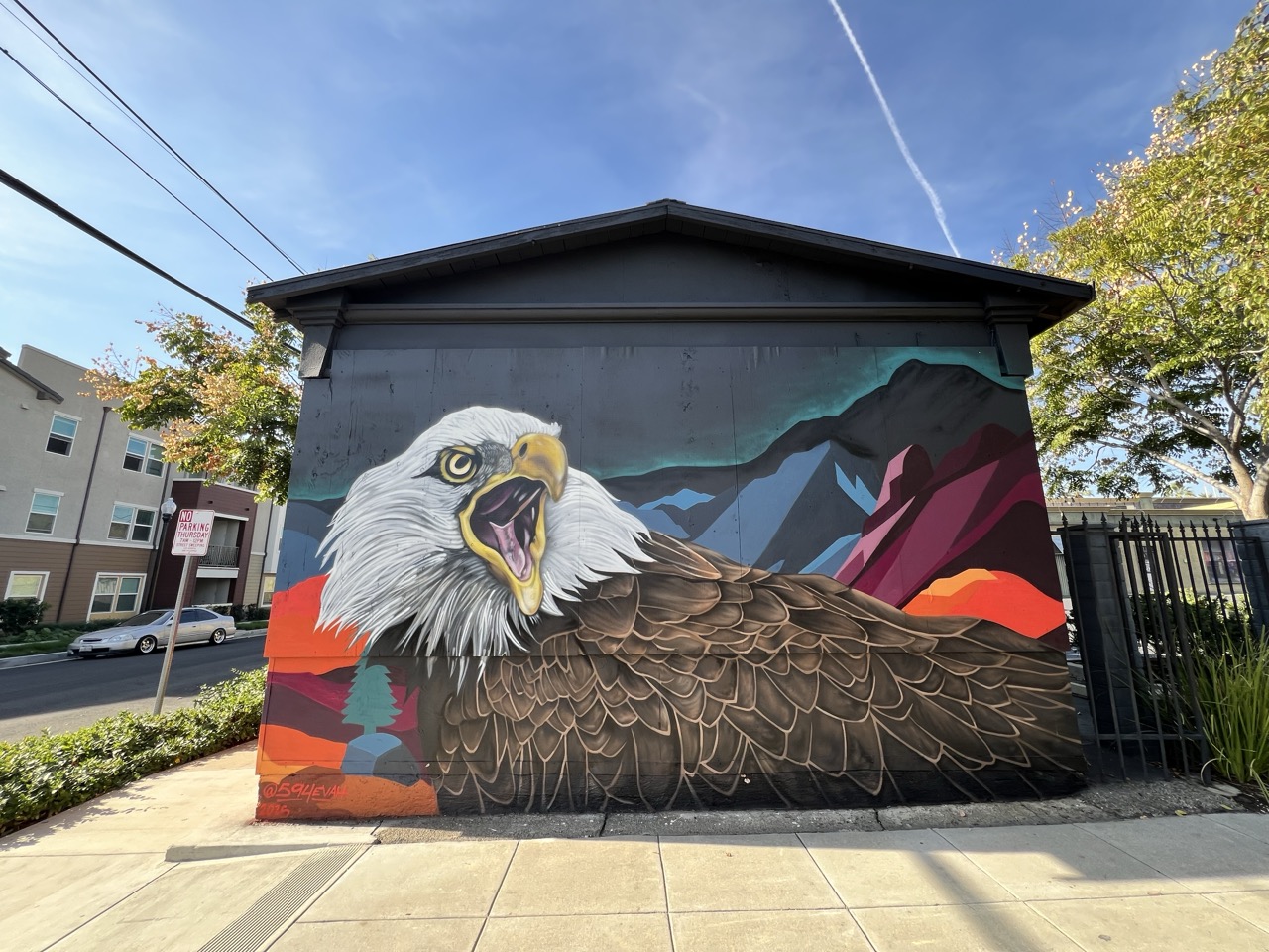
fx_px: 477
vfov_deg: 89.9
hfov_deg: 106.2
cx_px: 634
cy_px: 476
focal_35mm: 13
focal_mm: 1.57
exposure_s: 1/244
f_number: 1.8
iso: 32
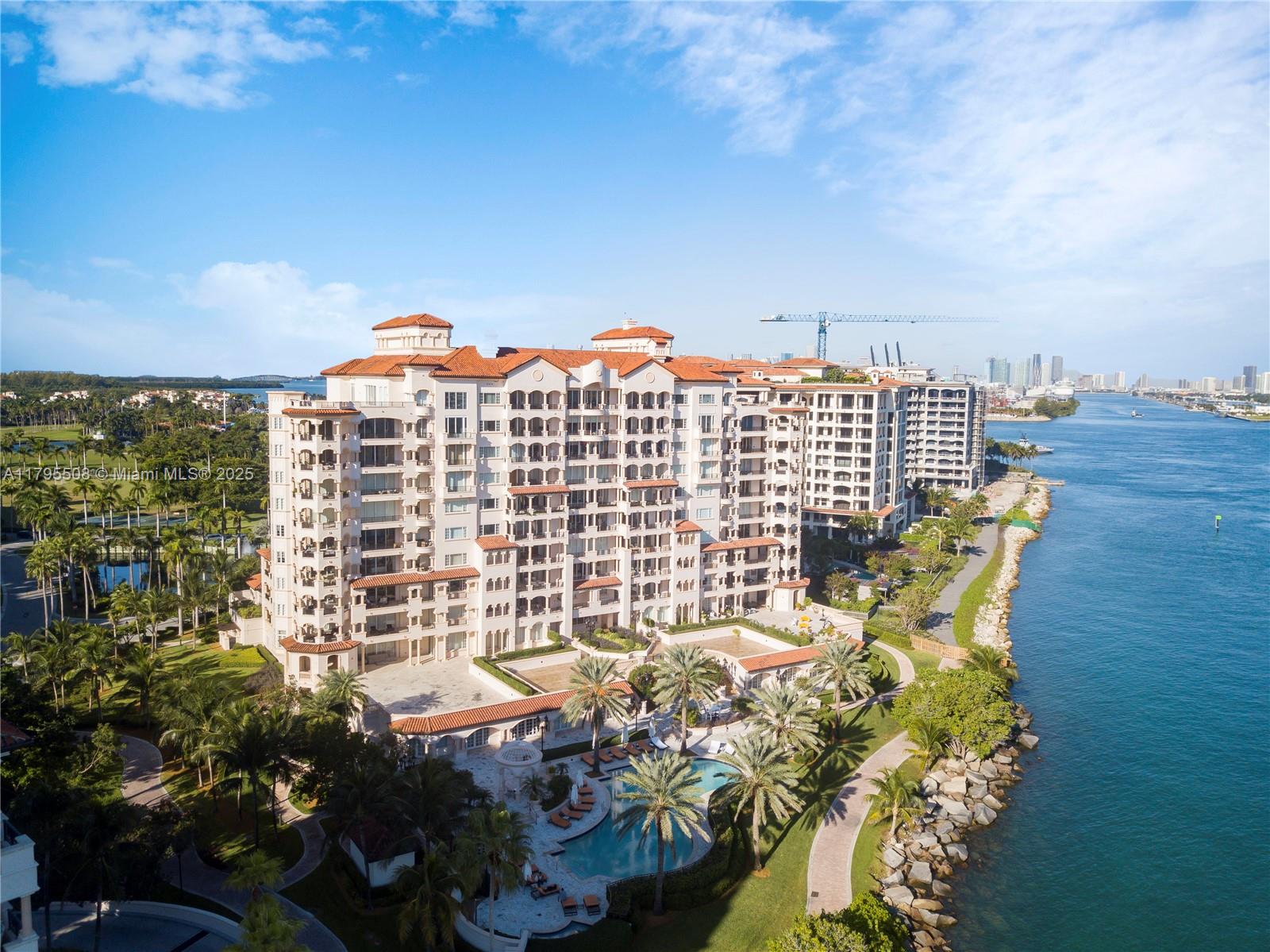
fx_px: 954
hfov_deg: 67.3
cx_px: 635
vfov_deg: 53.0
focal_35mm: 26
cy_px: 476
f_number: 2.2
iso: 100
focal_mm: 4.73
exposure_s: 1/400
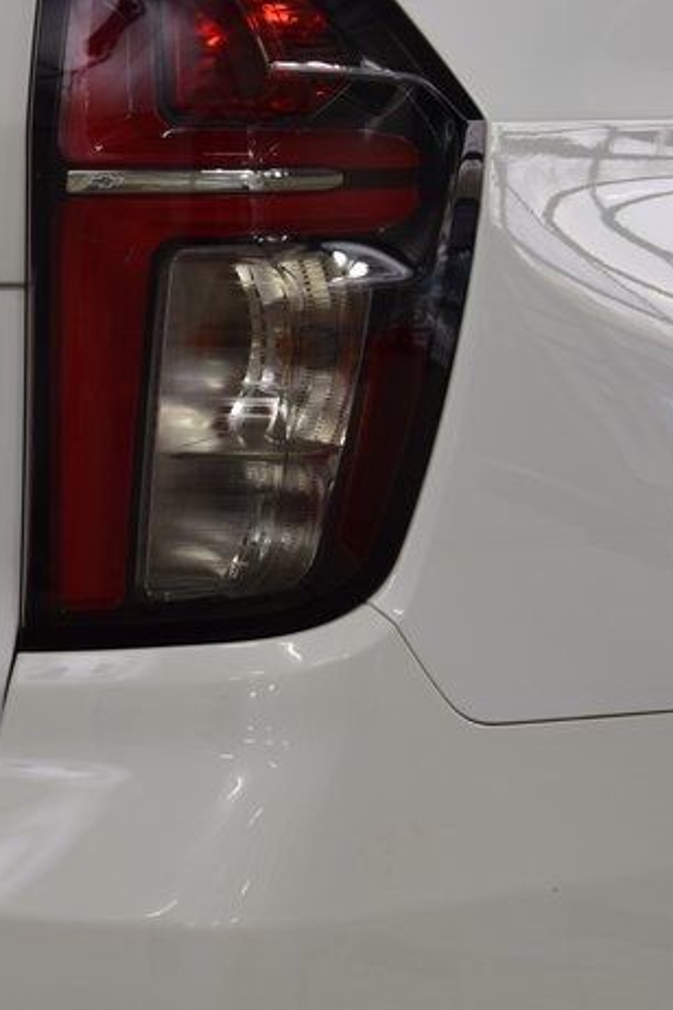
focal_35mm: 113
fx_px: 3168
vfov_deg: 18.1
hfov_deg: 11.5
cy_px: 674
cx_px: -435
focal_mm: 34
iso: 400
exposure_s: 1/30
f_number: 7.1
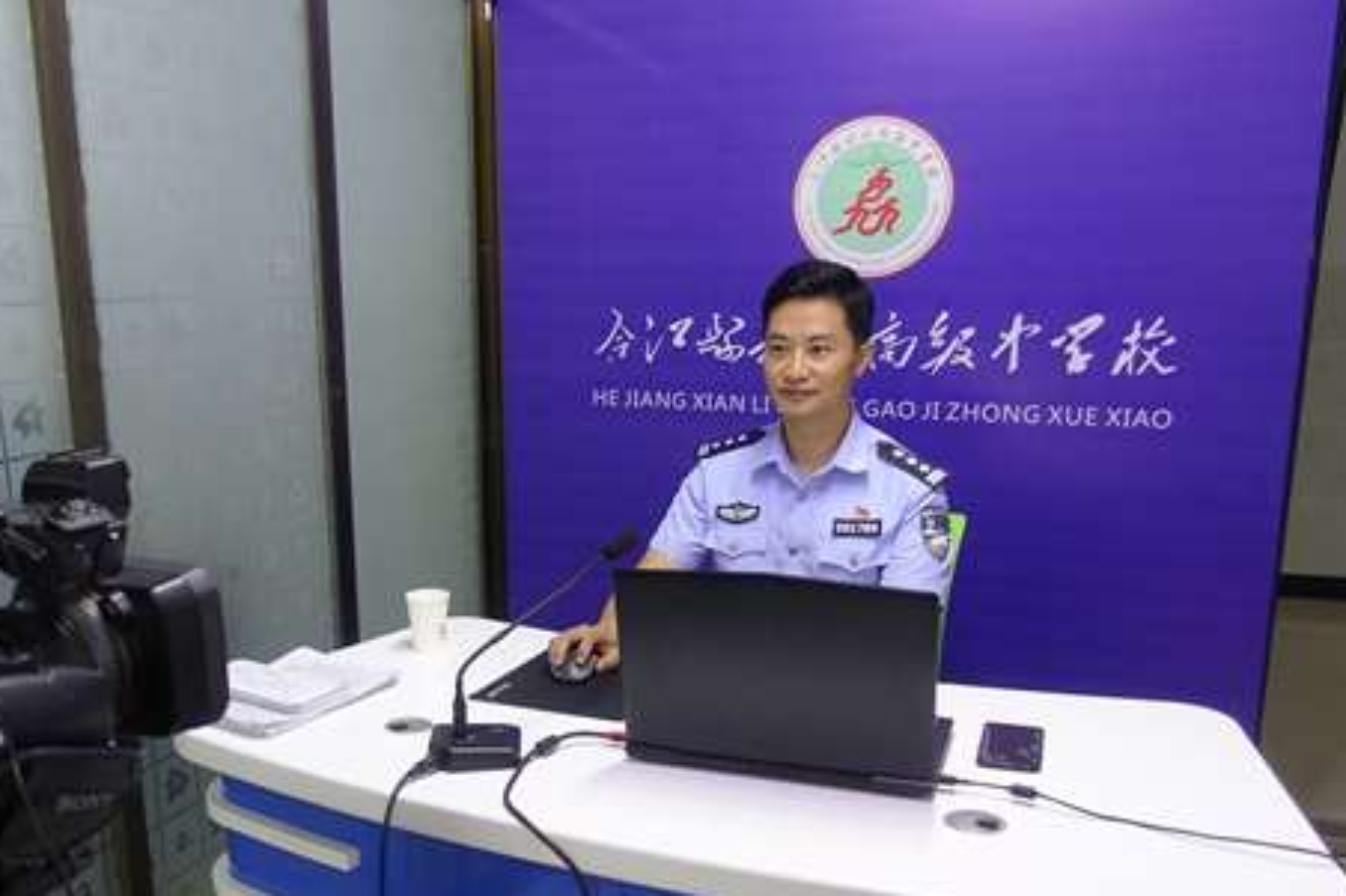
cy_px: 585
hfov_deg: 55.2
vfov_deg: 38.5
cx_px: 503
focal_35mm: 34
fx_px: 1271
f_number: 1.8
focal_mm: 8.8
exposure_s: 1/60
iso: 400
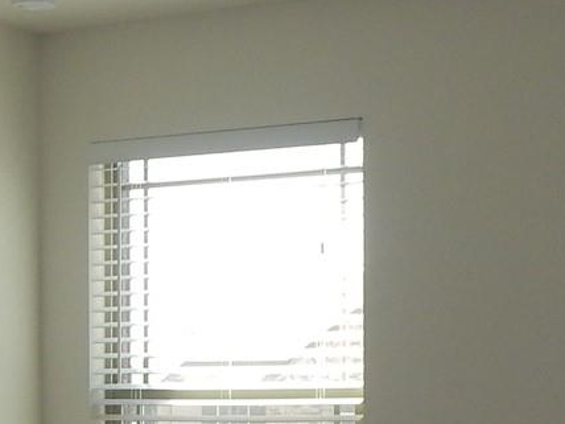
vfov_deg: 13.2
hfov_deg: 17.8
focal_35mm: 110
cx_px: 160
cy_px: 473
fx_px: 1795
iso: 125
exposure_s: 1/160
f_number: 3
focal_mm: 4
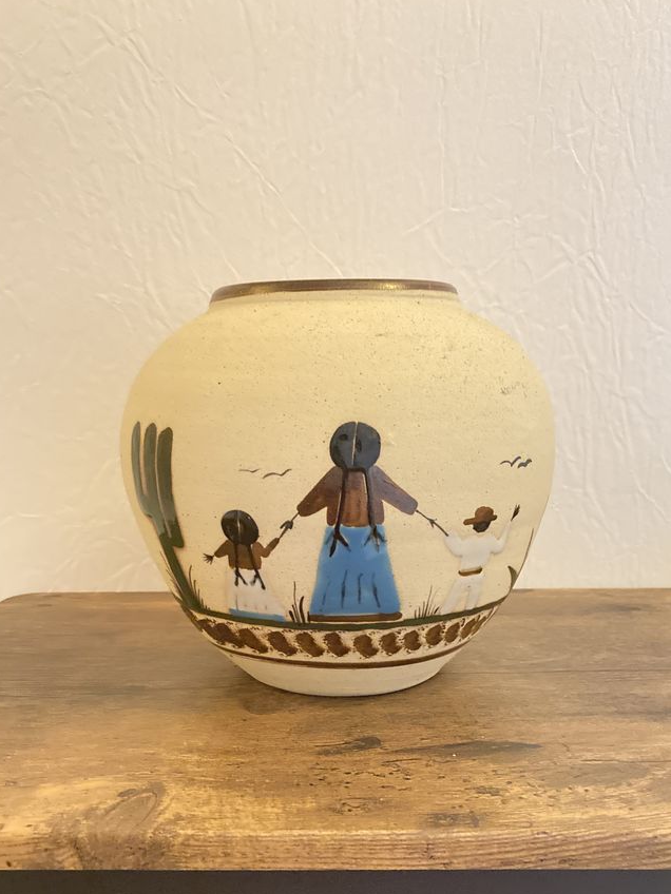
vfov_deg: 55.1
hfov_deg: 42.9
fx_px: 853
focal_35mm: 33
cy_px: 516
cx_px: 350
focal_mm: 3.99
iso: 640
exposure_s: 1/30
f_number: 1.8
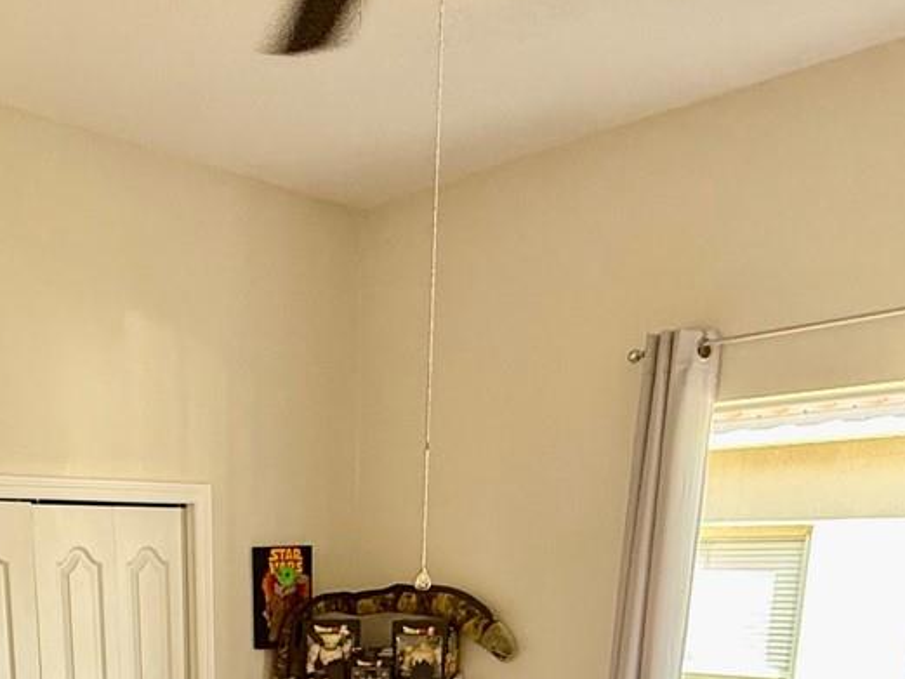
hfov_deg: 42.8
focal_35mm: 43
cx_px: 250
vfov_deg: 27.8
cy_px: 887
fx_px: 1124
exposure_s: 1/99
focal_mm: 2.22
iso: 320
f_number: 2.2
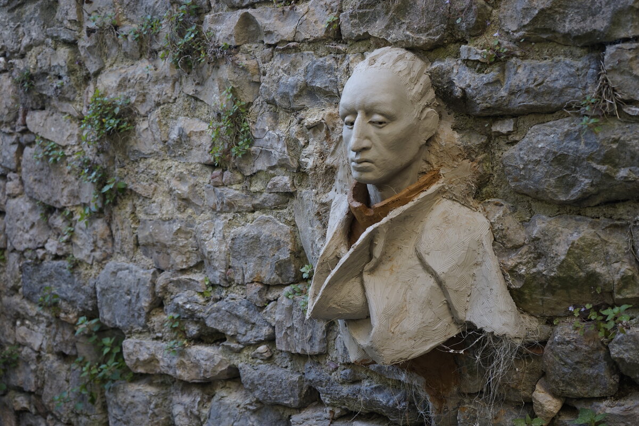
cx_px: 320
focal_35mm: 43
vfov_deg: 31.2
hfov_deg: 45.4
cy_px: 213
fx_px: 763
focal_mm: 43
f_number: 4.5
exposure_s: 1/160
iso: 500
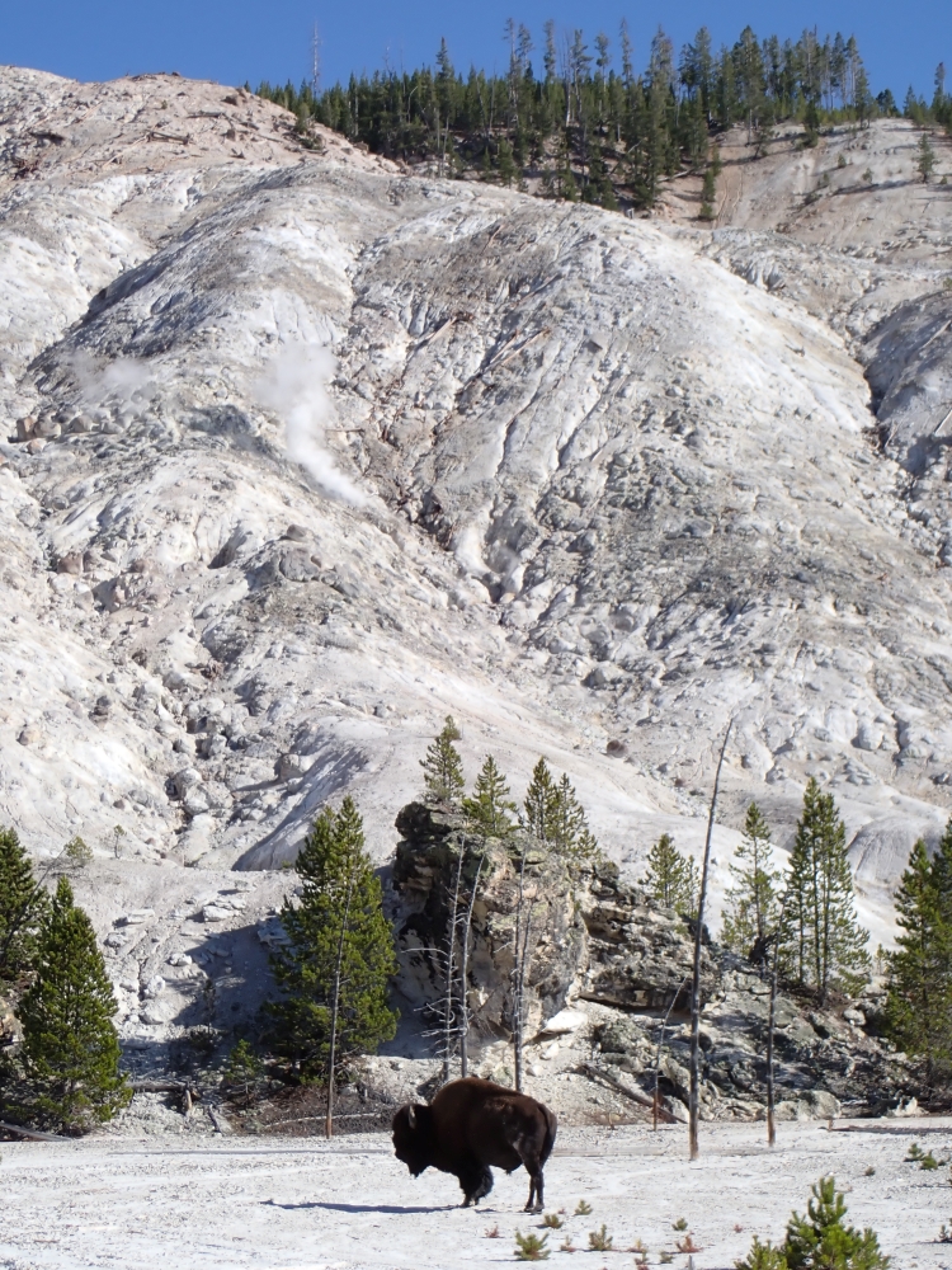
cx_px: 476
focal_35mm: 94
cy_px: 635
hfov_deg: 15.7
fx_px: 3447
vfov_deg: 20.9
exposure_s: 1/320
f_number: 6.3
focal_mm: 16.79
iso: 100
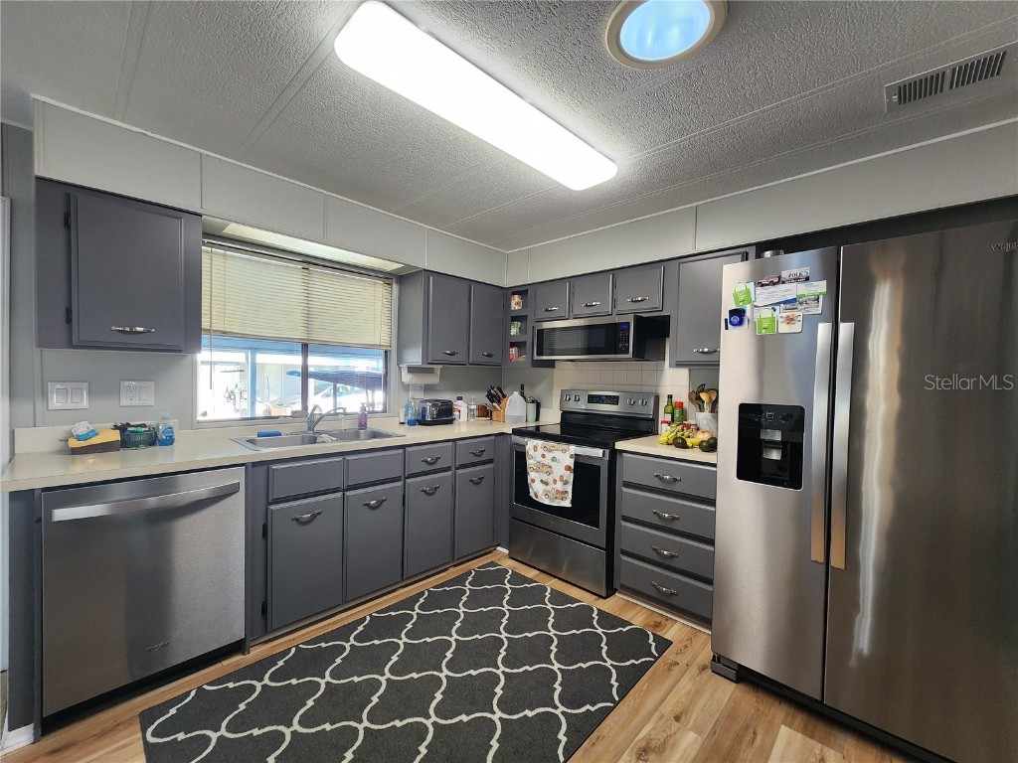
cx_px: 509
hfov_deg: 106.2
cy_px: 382
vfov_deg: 89.9
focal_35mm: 13
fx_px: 382
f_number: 2.2
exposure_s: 1/60
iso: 200
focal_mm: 2.2
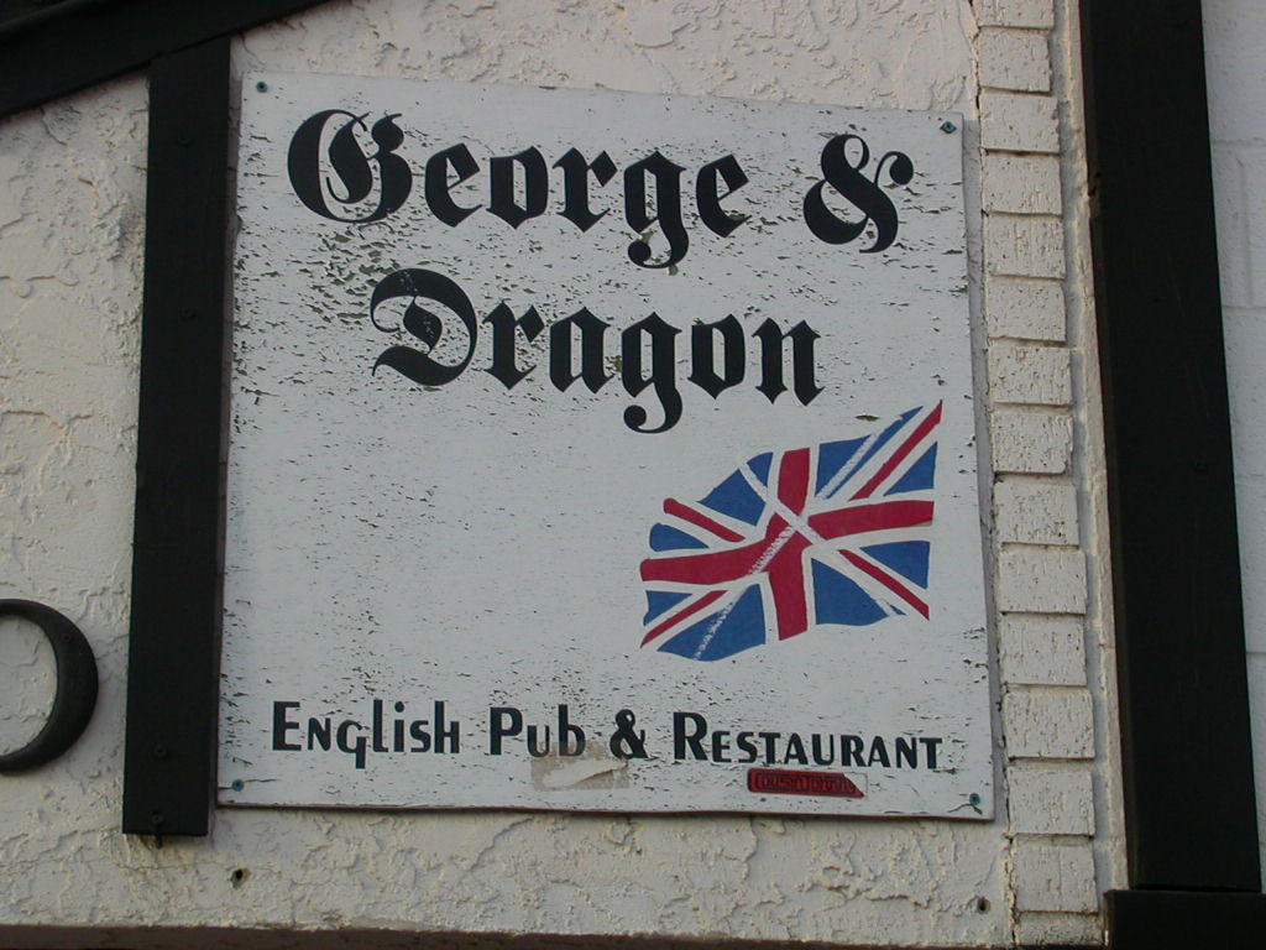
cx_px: 633
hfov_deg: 23.8
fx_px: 2999
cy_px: 475
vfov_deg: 18.0
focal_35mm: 82
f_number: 4.1
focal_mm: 12.5
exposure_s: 1/237
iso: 100
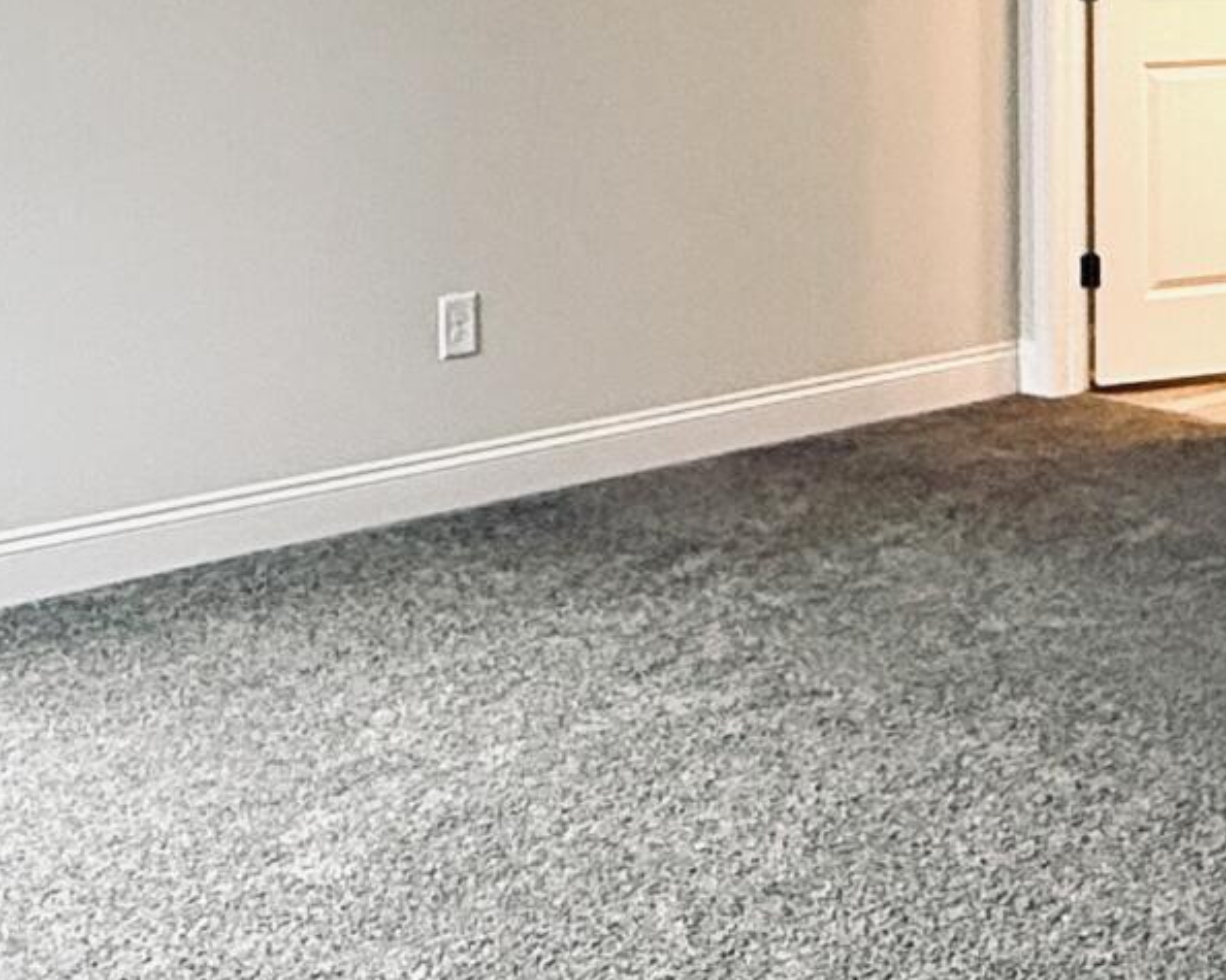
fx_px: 2503
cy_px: -128
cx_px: 1040
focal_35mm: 69
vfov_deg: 21.0
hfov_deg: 26.8
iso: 160
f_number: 2.2
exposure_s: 1/120
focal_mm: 2.22
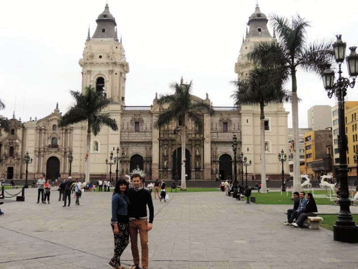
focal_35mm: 35
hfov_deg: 52.6
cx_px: 179
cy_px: 134
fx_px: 362
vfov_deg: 40.7
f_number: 3.3
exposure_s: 1/500
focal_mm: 6.2
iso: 80
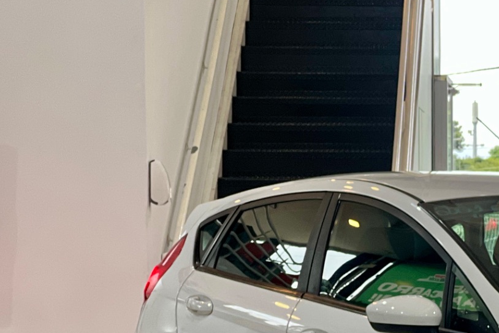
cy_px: 336
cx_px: 569
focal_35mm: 189
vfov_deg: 7.2
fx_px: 2619
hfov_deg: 10.7
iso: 125
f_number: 2.8
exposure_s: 1/40
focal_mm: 9
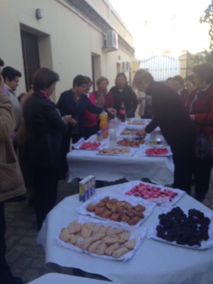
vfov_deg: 55.4
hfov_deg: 42.9
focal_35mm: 33
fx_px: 271
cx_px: 106
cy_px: 142
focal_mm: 4.12
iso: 50
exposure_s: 1/330
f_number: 2.4
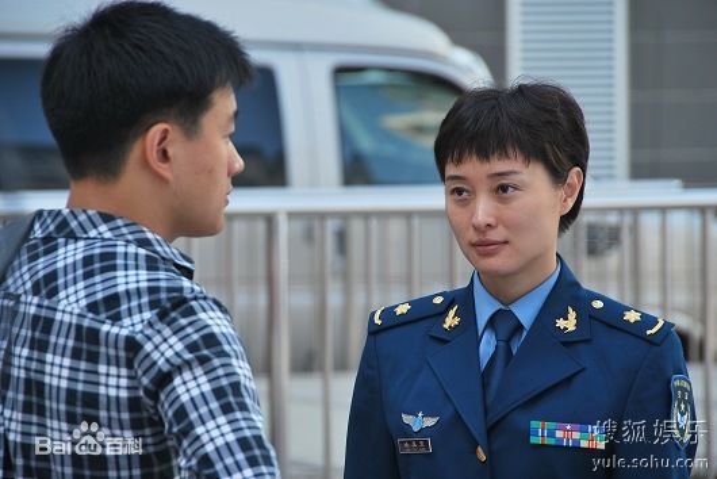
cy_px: 240
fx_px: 5978
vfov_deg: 4.6
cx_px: 358
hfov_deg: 6.9
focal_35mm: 300
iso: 100
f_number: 5.6
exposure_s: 1/60
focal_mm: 200
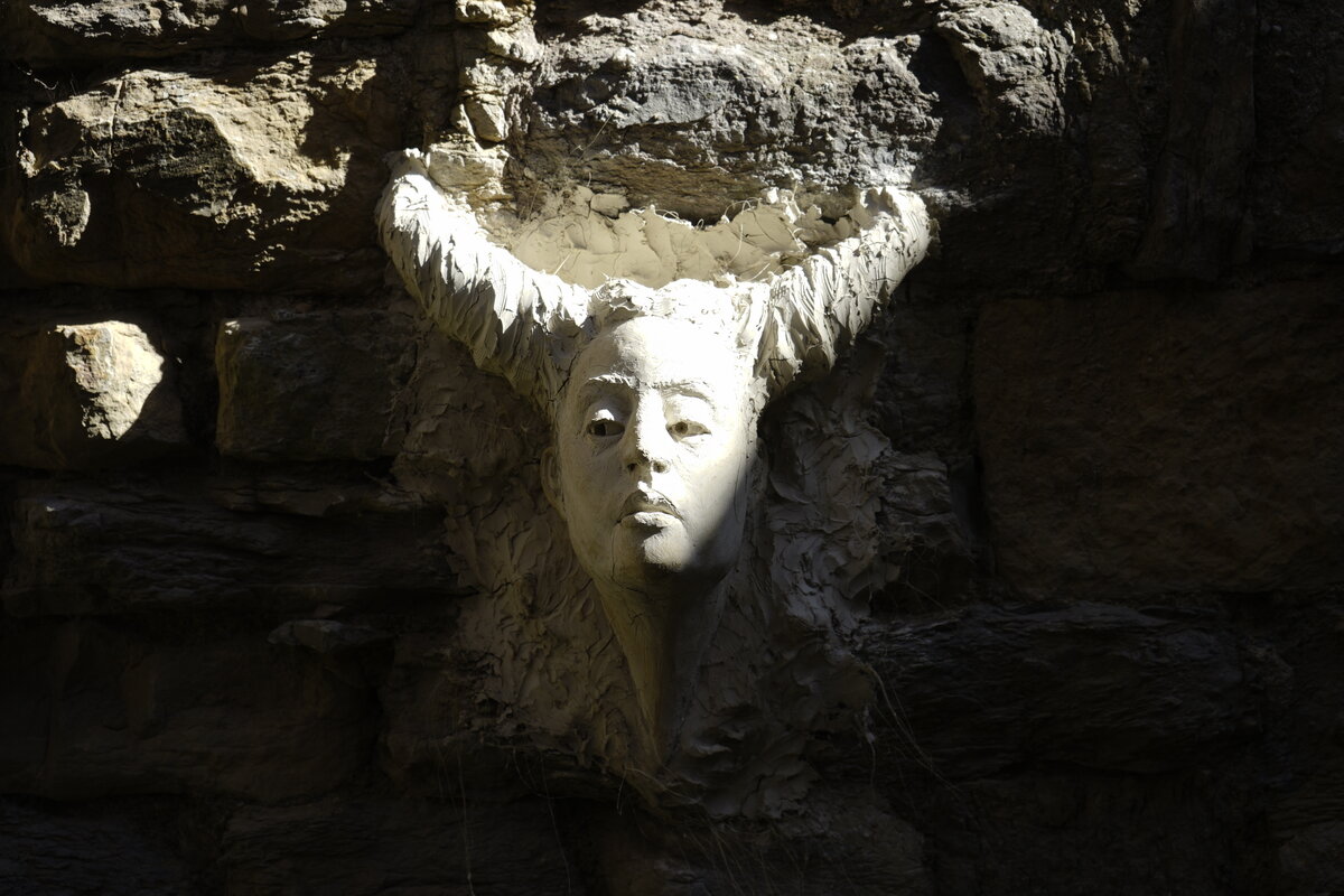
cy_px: 448
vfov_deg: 20.0
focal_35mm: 68
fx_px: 2538
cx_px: 672
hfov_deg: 29.7
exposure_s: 1/200
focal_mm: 68
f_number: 5.6
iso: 80
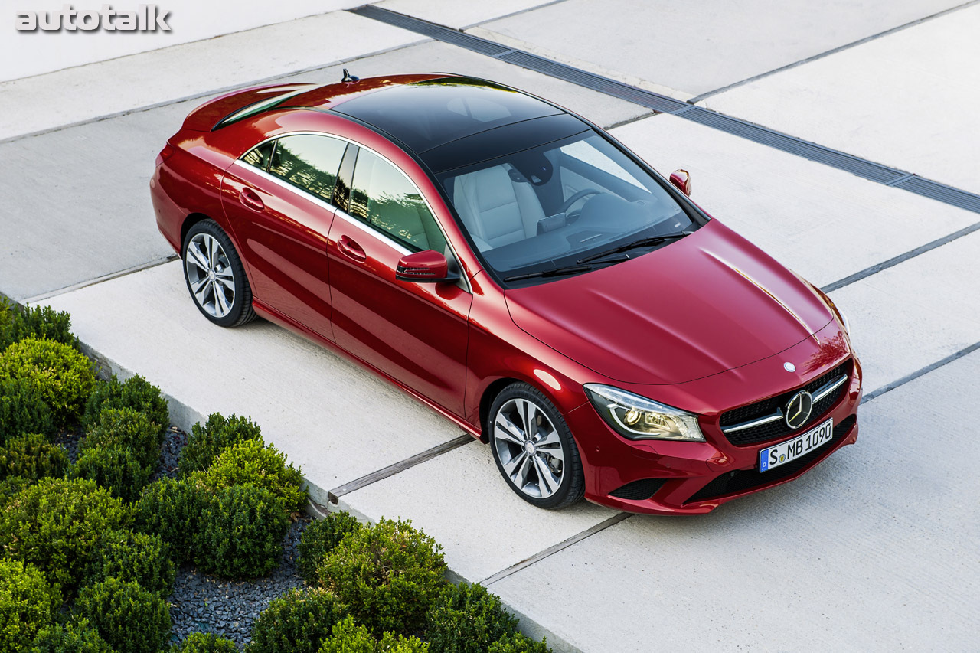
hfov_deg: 28.8
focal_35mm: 70
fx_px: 1905
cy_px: 326
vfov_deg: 19.5
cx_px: 490
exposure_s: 1/10
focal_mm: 70
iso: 100
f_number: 8
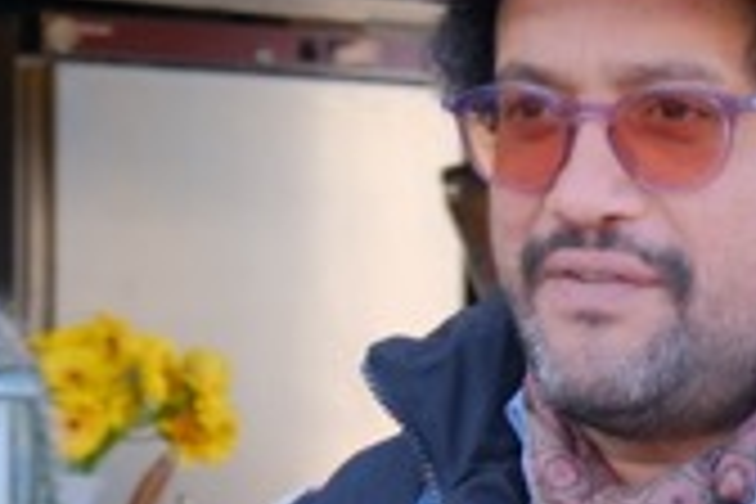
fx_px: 4725
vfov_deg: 6.1
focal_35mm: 225
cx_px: 760
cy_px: 614
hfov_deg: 9.1
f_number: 4
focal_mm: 39.3
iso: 640
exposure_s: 1/250
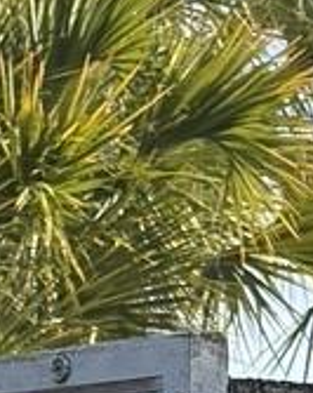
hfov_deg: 4.9
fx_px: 3623
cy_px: 802
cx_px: -315
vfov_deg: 6.0
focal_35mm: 312
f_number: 1.6
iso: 50
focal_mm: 5.96
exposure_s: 1/2012
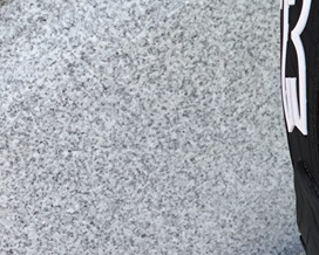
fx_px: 945
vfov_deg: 15.1
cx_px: 496
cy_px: -15
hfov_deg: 17.1
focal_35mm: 100
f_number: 2.4
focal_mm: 3.3
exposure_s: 1/184
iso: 25
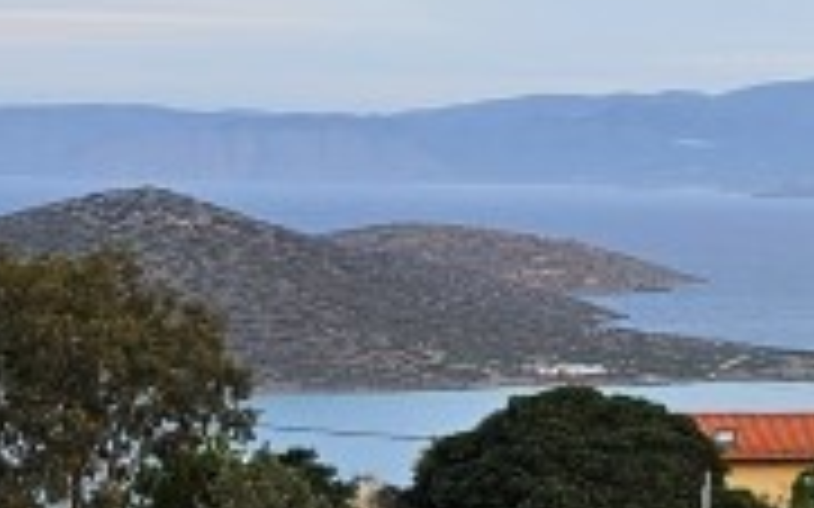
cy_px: 270
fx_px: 3060
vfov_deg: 9.5
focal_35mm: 138
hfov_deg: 12.6
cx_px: 1794
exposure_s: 1/180
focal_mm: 5.4
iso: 25
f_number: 1.8
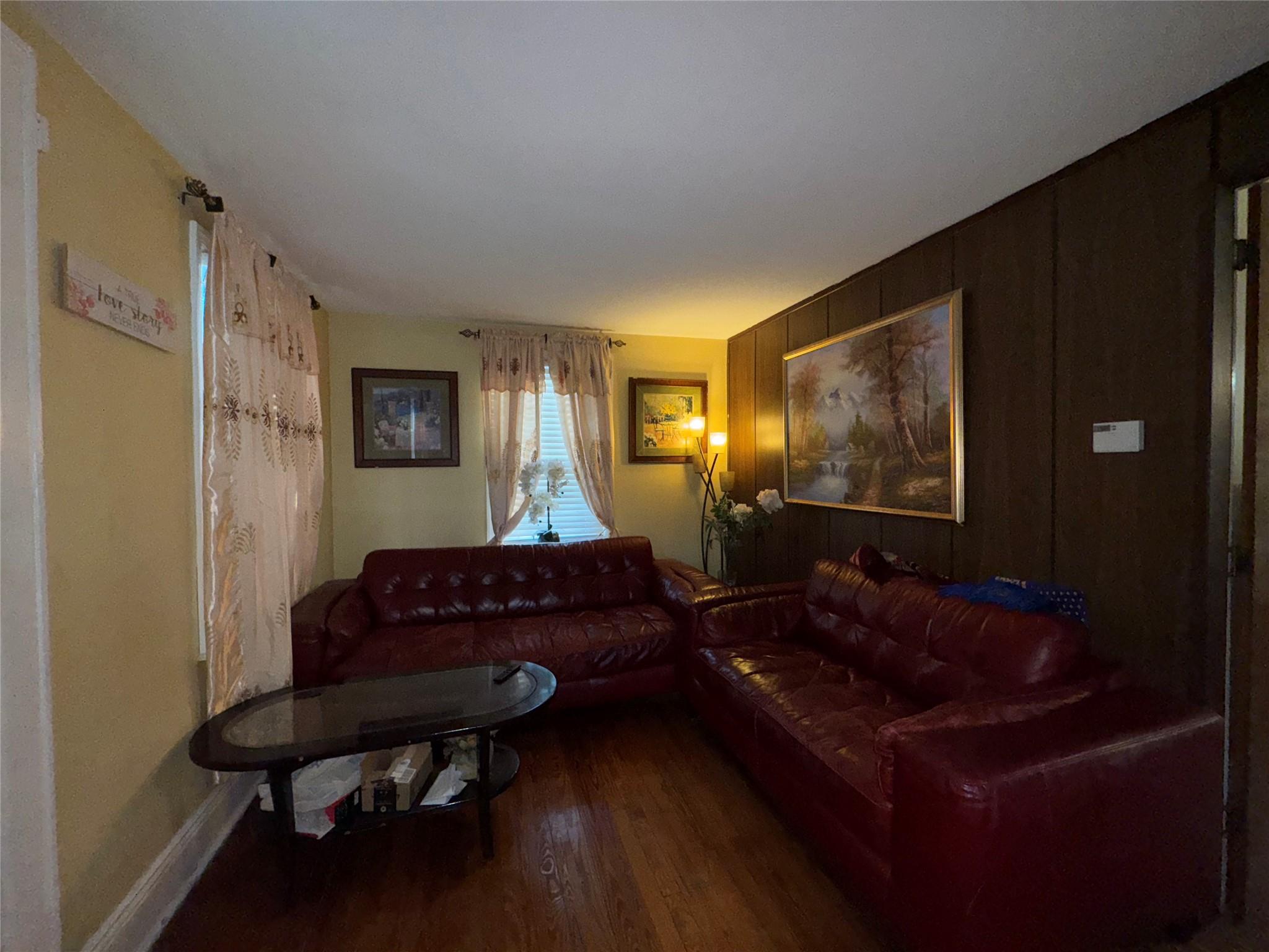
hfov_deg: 102.1
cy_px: 476
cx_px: 634
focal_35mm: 14
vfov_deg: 85.7
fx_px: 513
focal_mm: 2.22
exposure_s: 1/60
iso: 100
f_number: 2.2
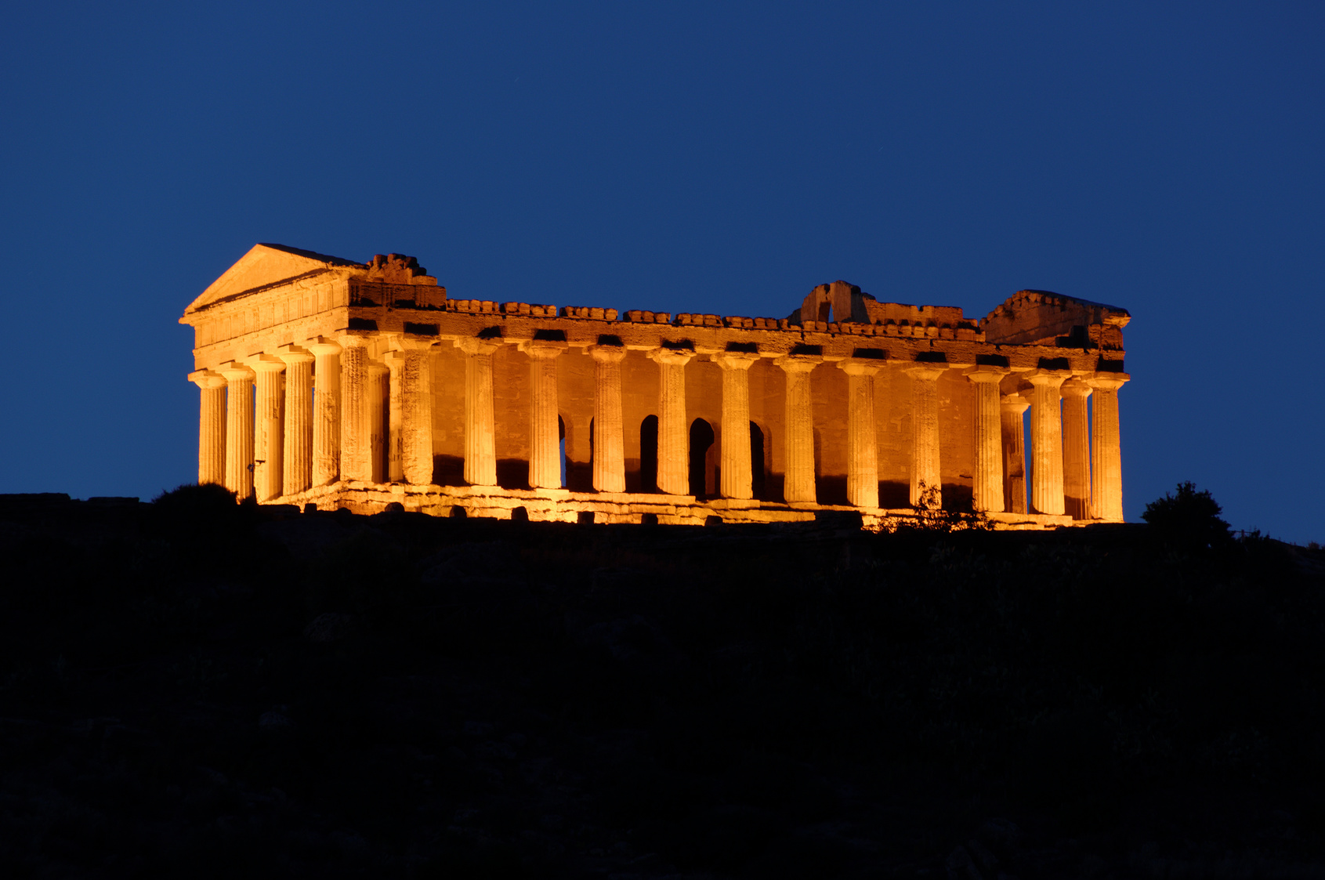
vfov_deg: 3.7
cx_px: 662
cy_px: 440
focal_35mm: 375
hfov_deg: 5.5
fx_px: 13785
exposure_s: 8
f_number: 9.5
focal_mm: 250
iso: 100
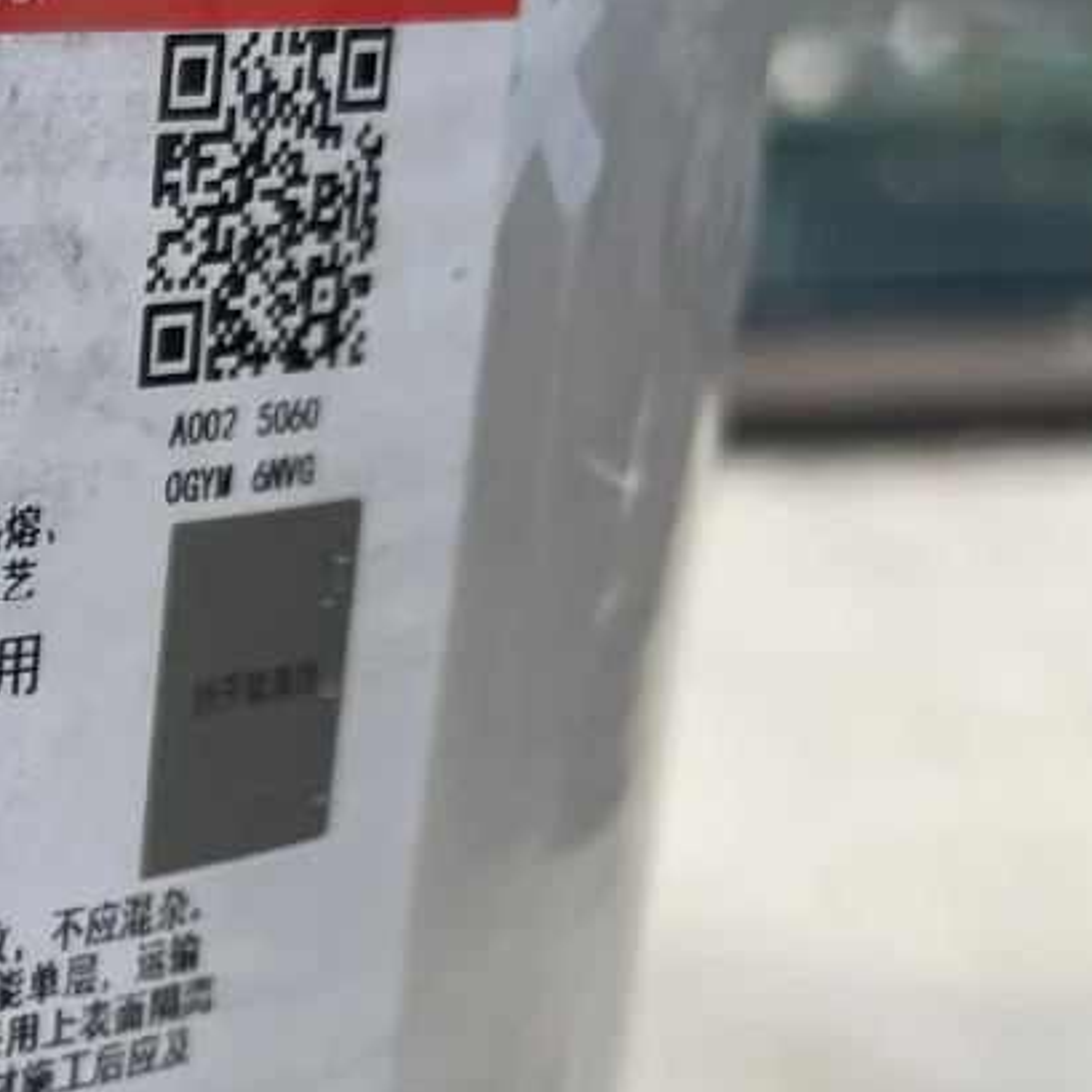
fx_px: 2891
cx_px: -665
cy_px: 876
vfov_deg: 21.1
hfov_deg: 18.3
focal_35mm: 81
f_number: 1.6
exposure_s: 1/3165
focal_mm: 5.1
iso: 32
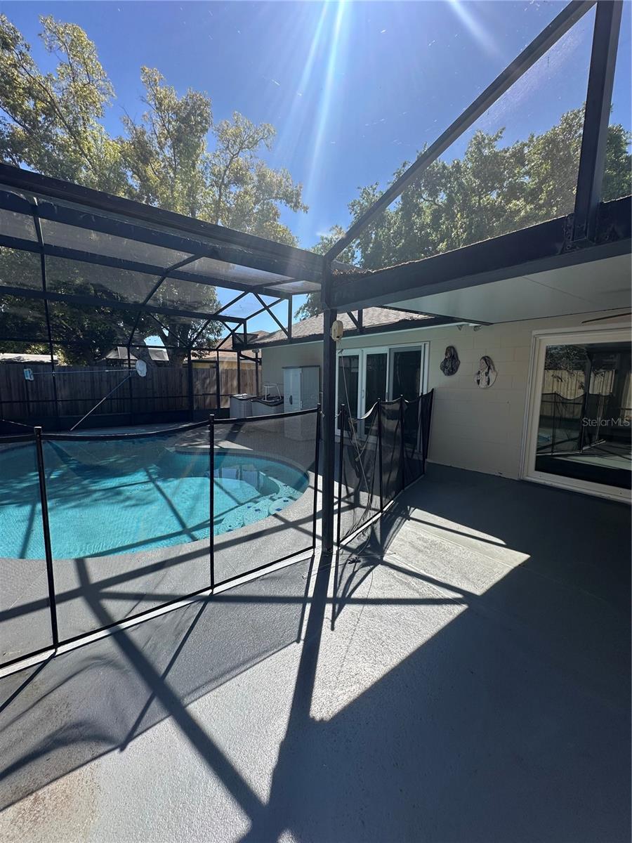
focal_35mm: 14
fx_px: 341
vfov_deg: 102.1
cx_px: 316
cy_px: 422
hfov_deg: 85.7
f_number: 2.2
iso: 40
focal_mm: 2.22
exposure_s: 1/633
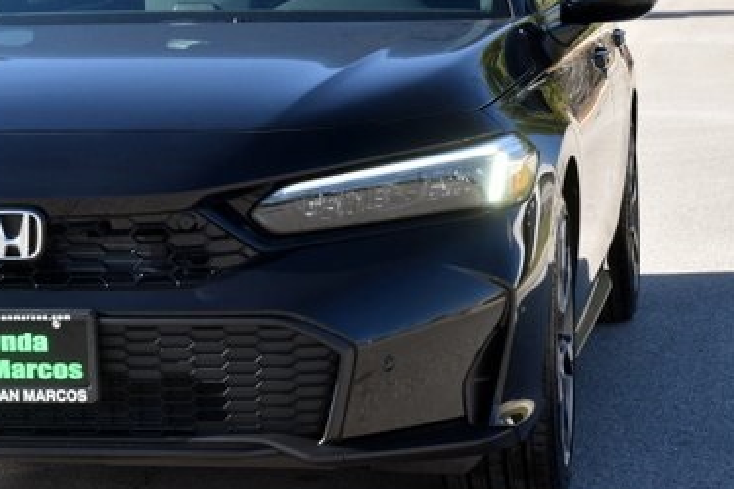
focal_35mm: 133
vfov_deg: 10.3
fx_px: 2712
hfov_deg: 15.3
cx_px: 161
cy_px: 146
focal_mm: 52
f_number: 8
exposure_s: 1/250
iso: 200
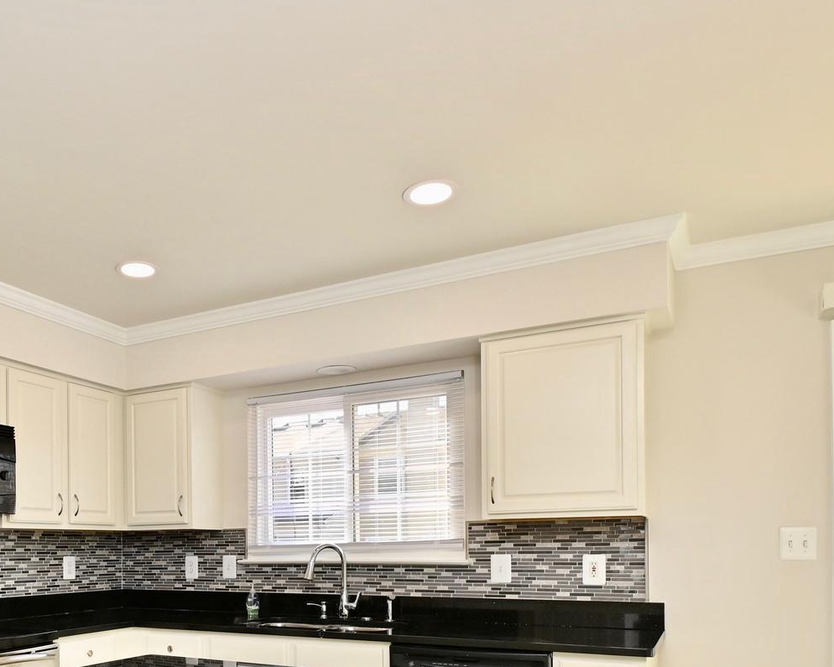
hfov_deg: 58.4
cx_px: 249
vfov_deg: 47.5
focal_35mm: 29
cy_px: 525
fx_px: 716
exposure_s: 1/125
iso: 200
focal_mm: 10
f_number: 7.1
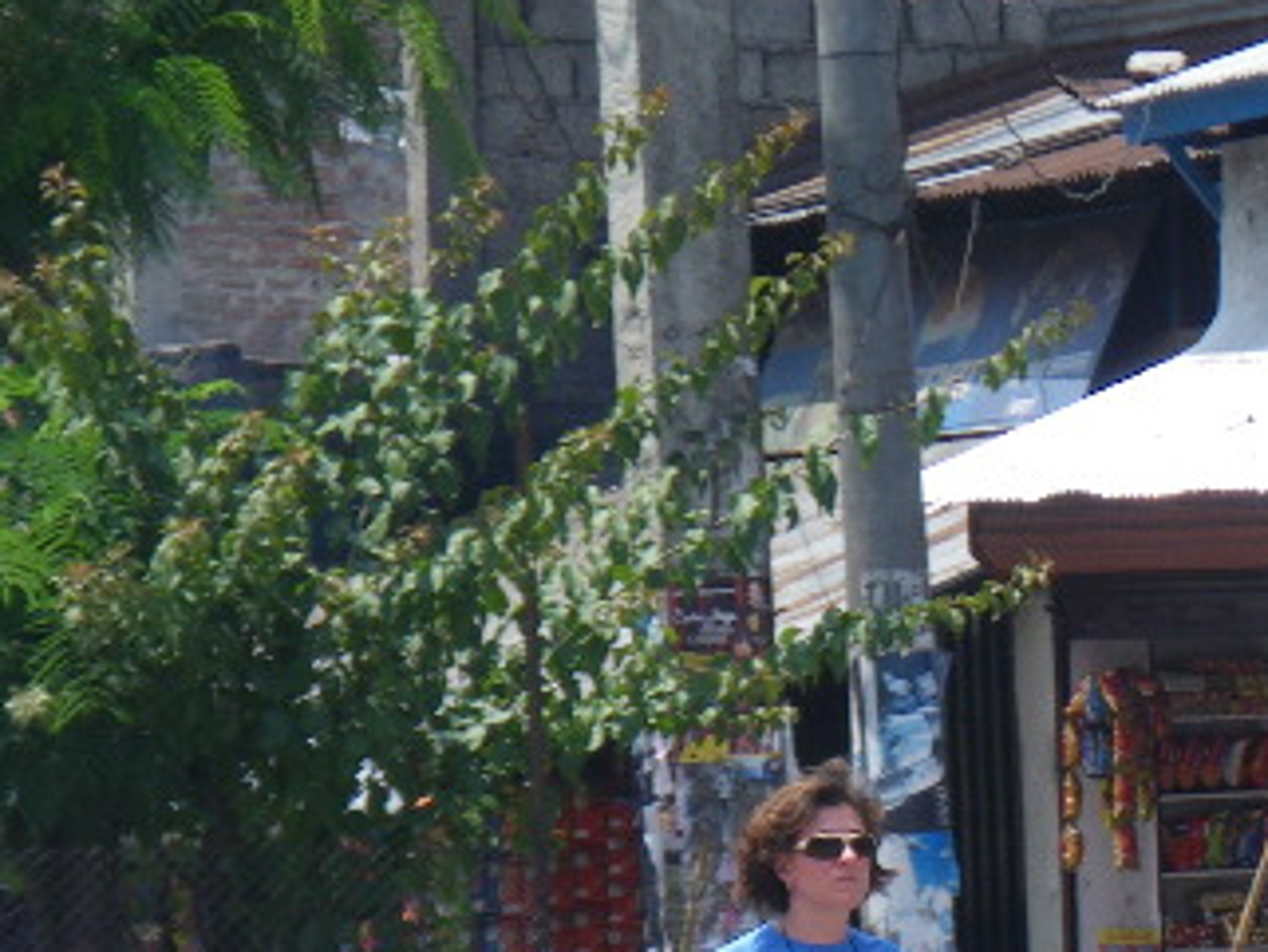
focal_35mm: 306
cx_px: 950
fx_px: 11213
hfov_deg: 6.5
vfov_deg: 4.8
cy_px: 1071
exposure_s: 1/160
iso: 64
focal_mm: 20.6
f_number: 5.2
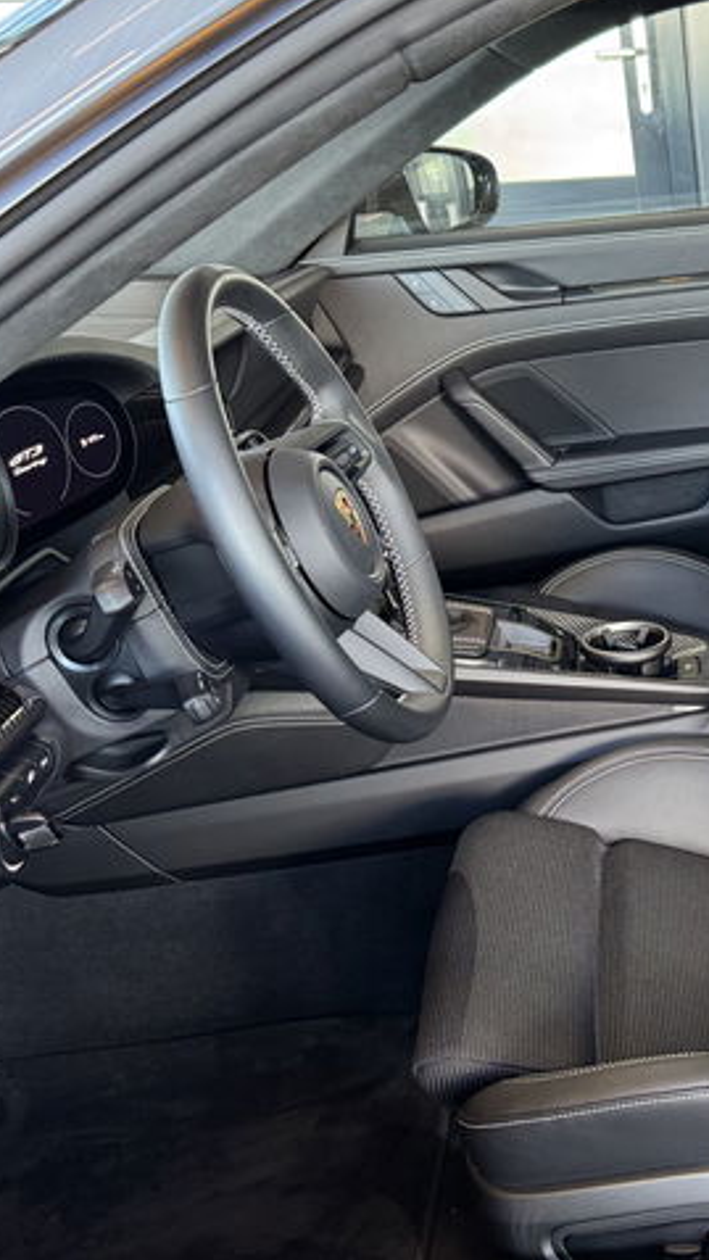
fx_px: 1403
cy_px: 551
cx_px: 825
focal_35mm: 42
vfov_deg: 48.2
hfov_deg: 25.7
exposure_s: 1/48
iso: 320
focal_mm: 6.76
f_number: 1.78
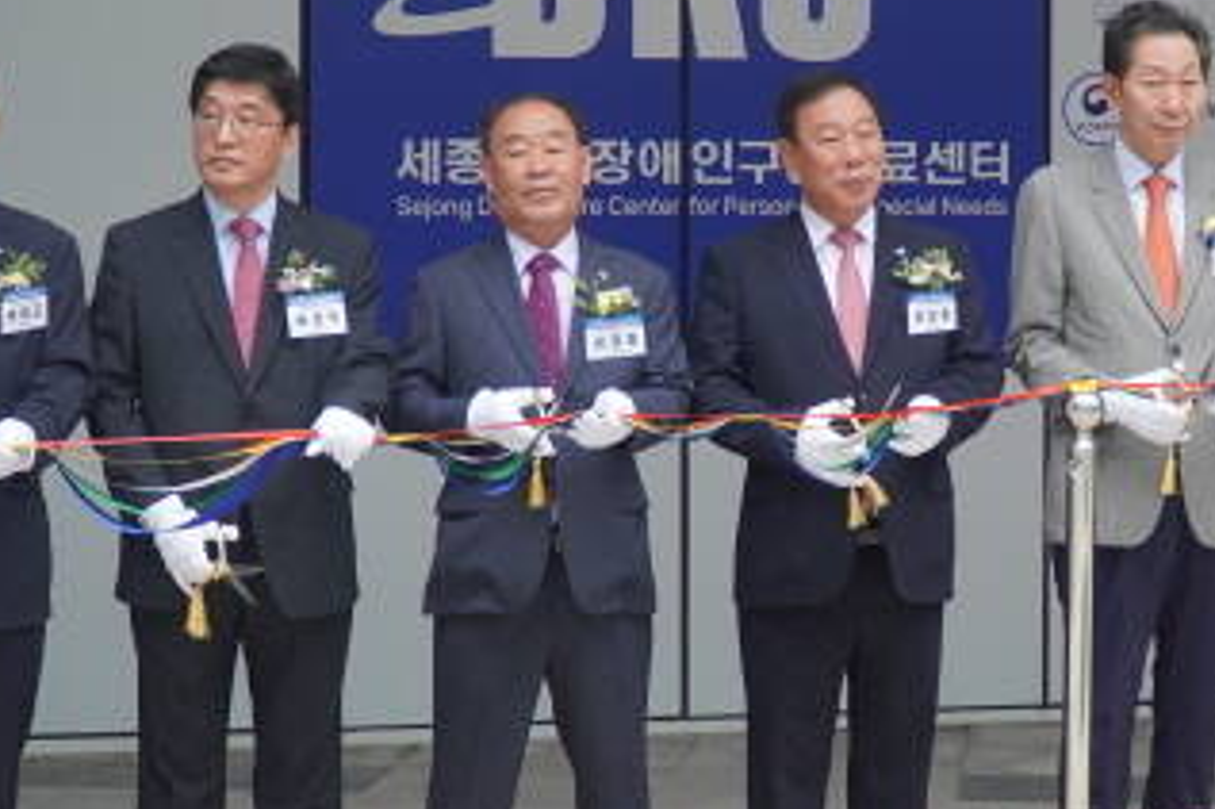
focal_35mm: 106
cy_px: 297
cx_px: 818
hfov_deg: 19.2
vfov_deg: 12.9
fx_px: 3576
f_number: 4
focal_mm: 35
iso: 400
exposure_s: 1/160
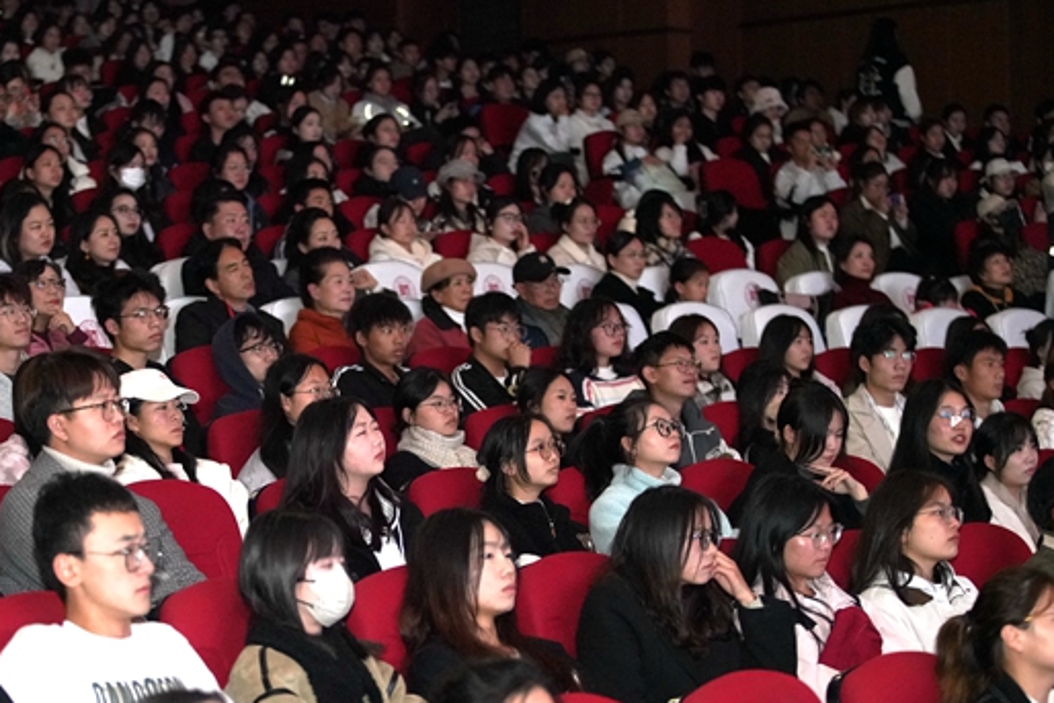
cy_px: 461
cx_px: 293
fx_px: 3192
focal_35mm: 109
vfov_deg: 12.6
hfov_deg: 18.7
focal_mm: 70
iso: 4000
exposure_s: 1/160
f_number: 2.8
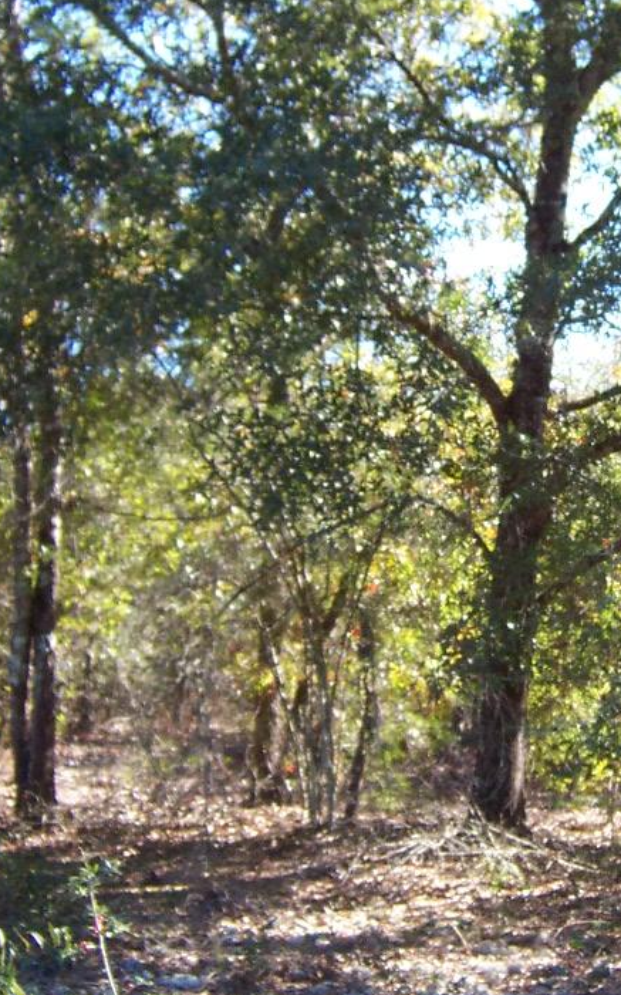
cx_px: 610
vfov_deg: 34.0
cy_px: 473
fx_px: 1626
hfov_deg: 21.0
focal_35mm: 60
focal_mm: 5.5
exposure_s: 1/125
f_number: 3.4
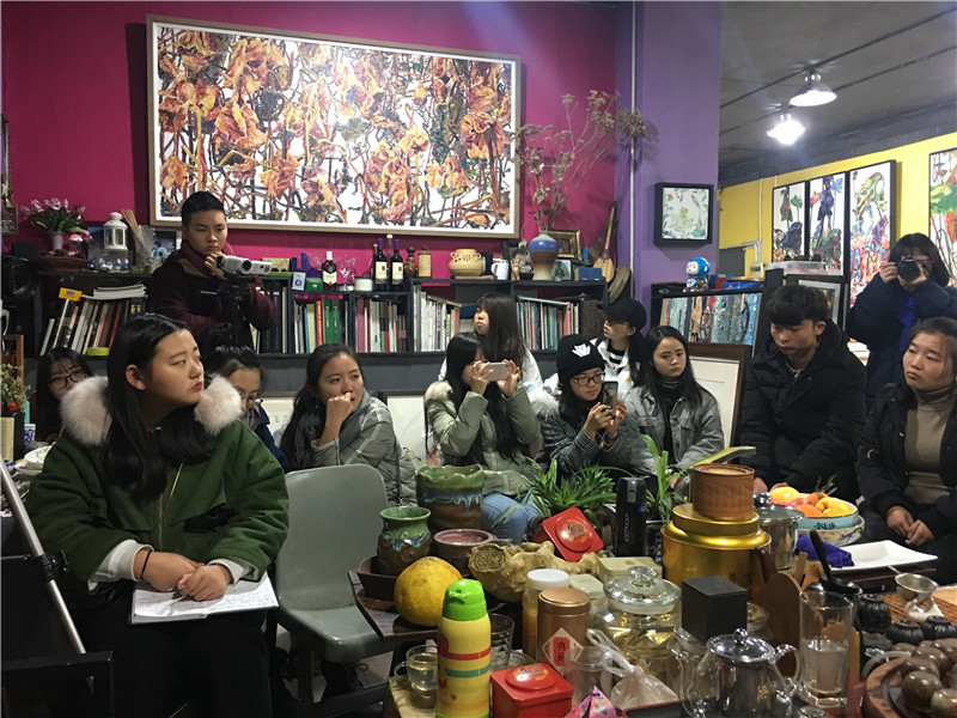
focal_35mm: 29
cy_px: 359
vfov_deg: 48.2
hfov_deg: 61.7
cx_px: 478
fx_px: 802
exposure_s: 1/10
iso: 100
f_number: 2.2
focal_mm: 4.15
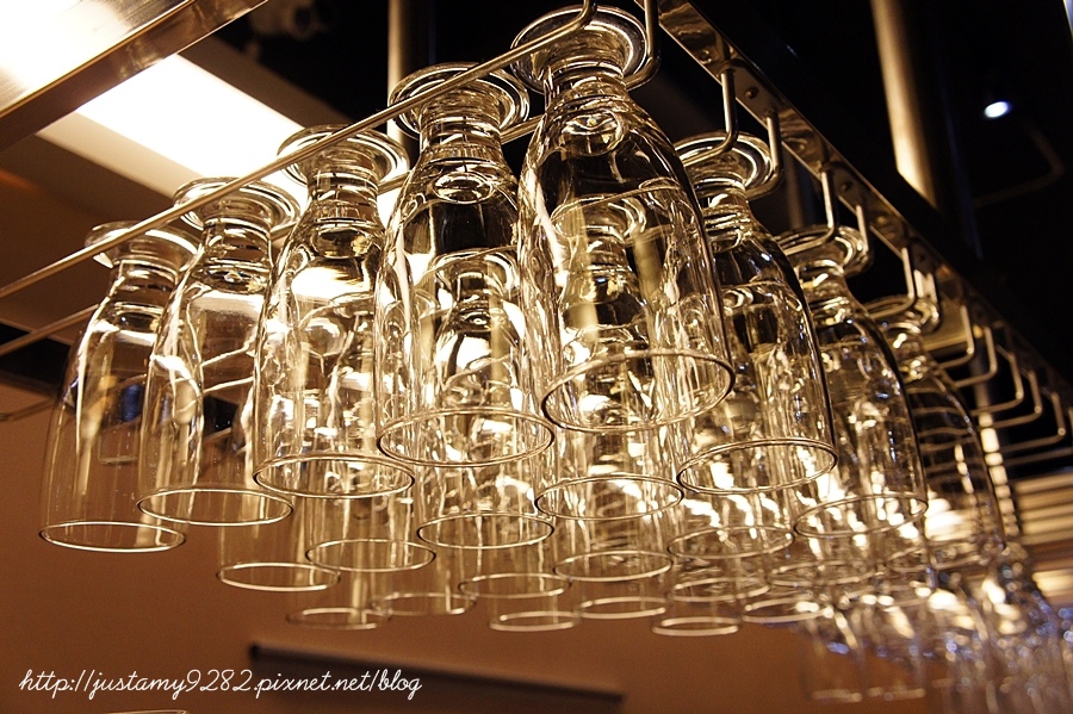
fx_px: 1162
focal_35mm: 39
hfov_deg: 49.6
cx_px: 536
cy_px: 357
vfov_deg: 34.2
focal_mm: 26
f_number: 5
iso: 1000
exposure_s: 1/40
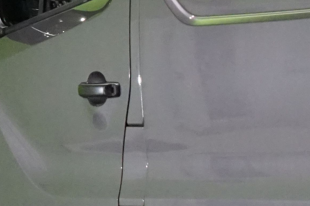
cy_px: 92
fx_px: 3125
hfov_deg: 5.6
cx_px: 601
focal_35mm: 363
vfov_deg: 3.8
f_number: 25
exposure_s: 1/20
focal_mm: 70
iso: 6400
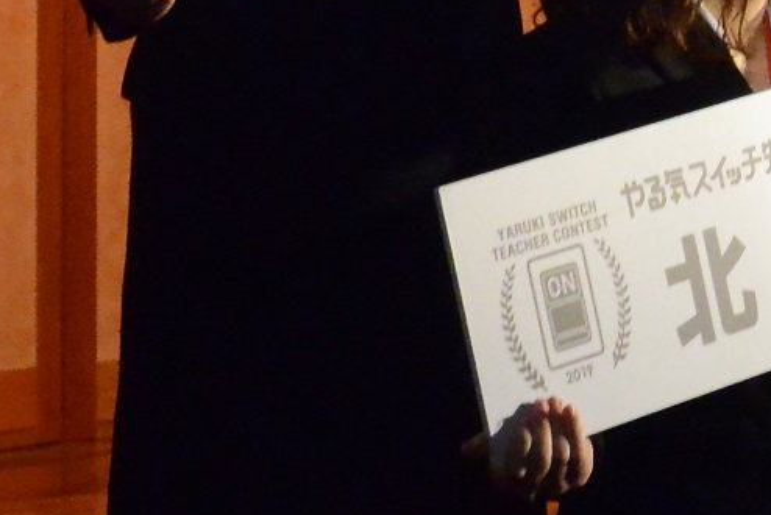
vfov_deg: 5.9
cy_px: -122
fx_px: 4950
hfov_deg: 8.1
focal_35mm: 231
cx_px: 1910
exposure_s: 1/125
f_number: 8
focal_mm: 31
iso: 6400
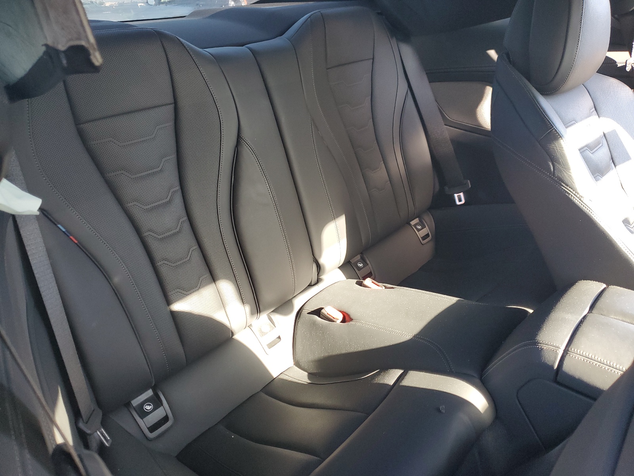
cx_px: 317
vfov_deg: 53.1
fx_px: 476
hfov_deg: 67.3
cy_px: 238
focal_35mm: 26
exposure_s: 1/120
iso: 93
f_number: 1.5
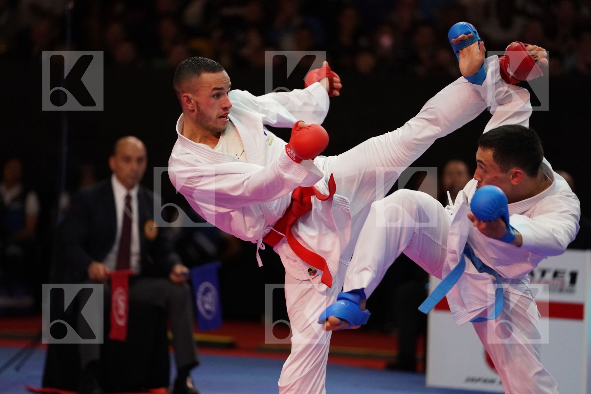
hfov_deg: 10.3
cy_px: 197
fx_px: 3283
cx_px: 296
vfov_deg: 6.9
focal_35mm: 200
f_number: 2.8
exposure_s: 1/1000
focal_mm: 200
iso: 6400
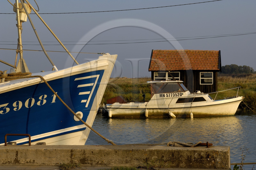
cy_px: 85
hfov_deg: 24.2
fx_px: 596
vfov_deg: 16.2
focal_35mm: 84
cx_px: 128
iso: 100
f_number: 9
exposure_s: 1/125
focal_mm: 56
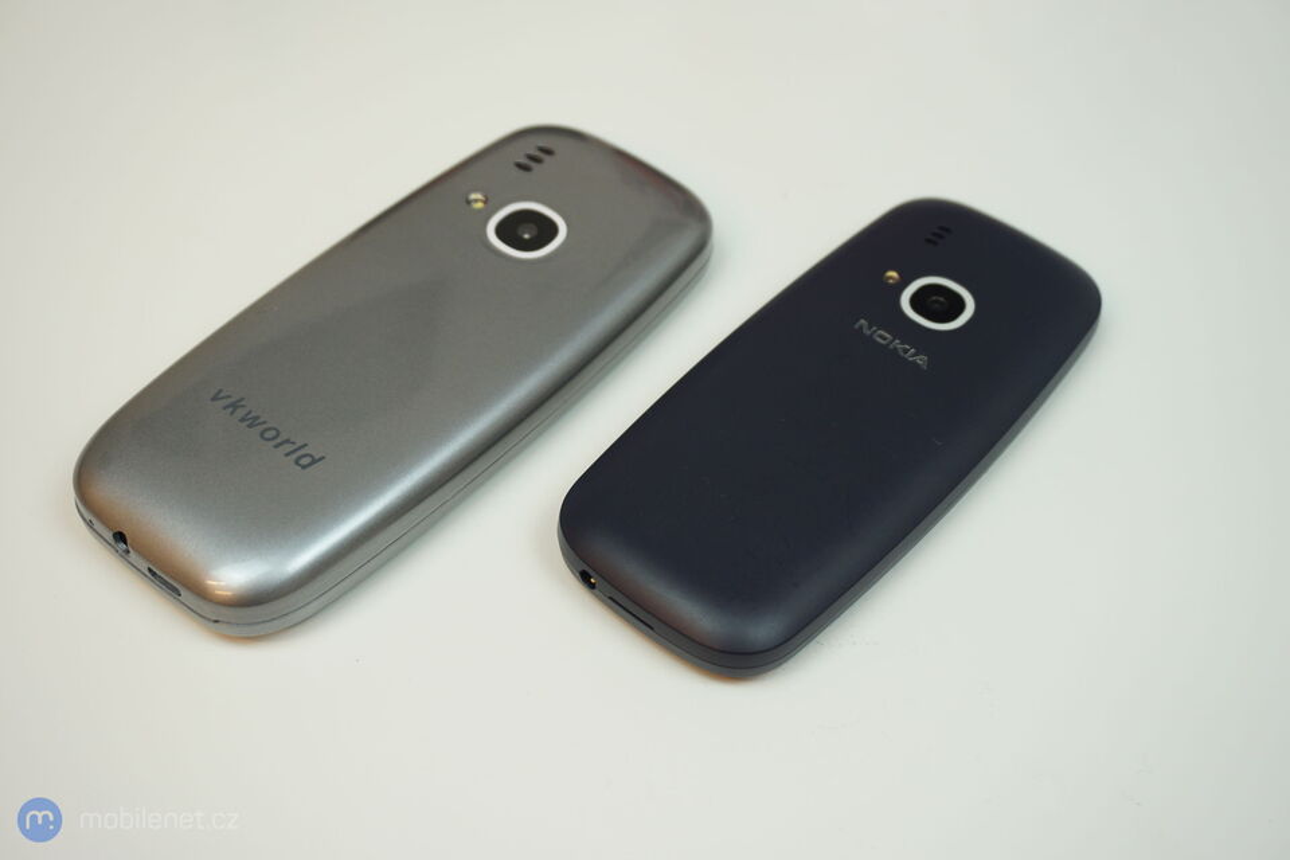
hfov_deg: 45.0
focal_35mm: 44
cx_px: 645
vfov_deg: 30.8
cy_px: 430
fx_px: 1559
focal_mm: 29
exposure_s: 1/60
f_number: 4.5
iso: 320
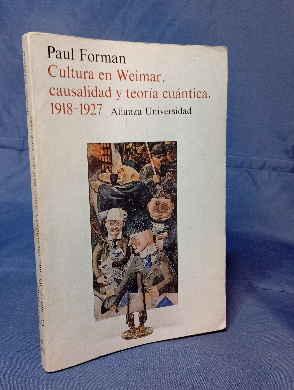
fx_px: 429
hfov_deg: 37.8
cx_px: 147
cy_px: 195
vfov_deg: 48.9
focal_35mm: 38
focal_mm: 3.98
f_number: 1.8
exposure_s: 1/33.3
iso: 706
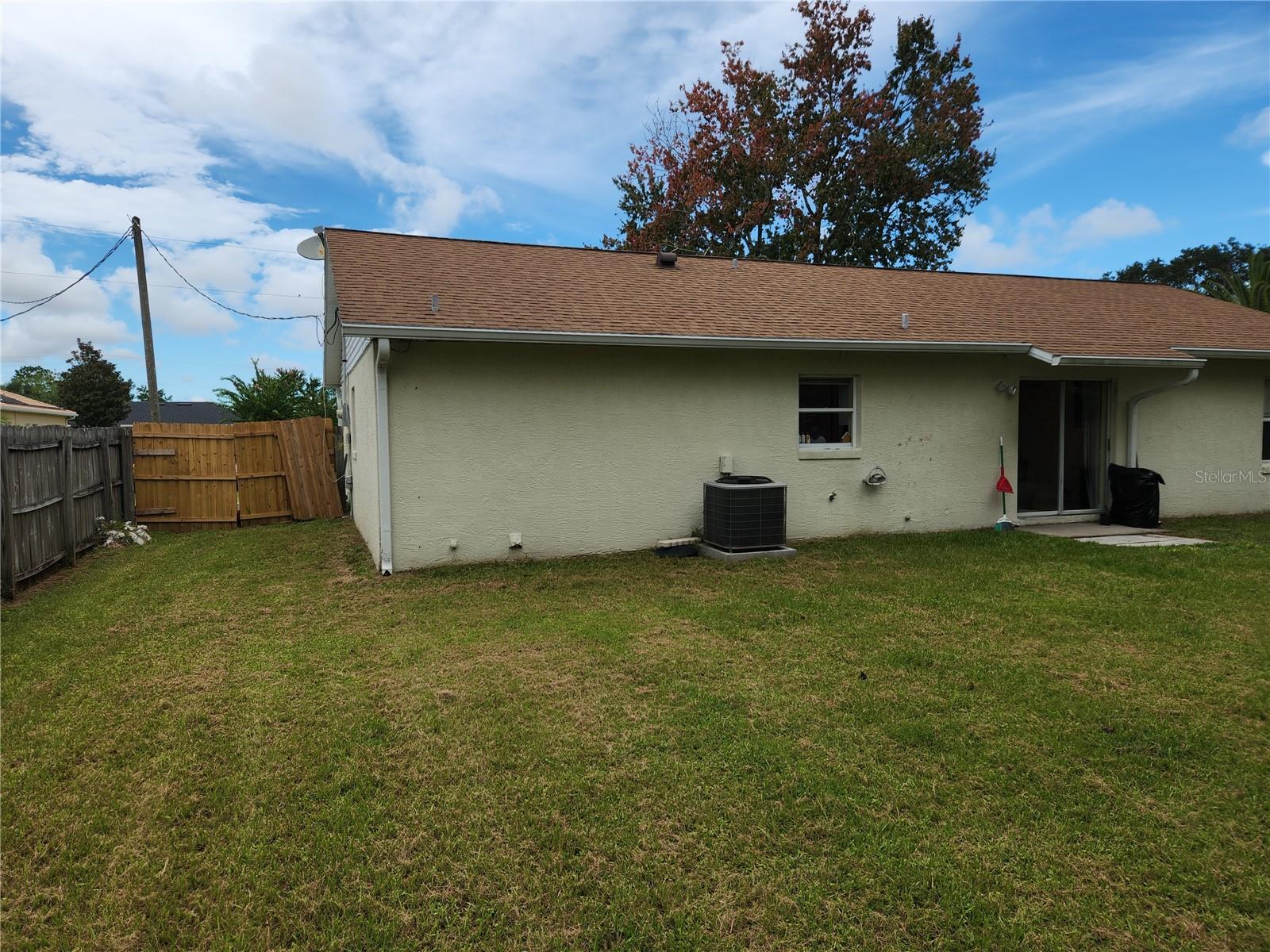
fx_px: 844
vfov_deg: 58.9
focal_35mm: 23
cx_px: 635
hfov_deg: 73.9
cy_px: 476
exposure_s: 1/1041
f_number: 1.8
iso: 20
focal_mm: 5.4
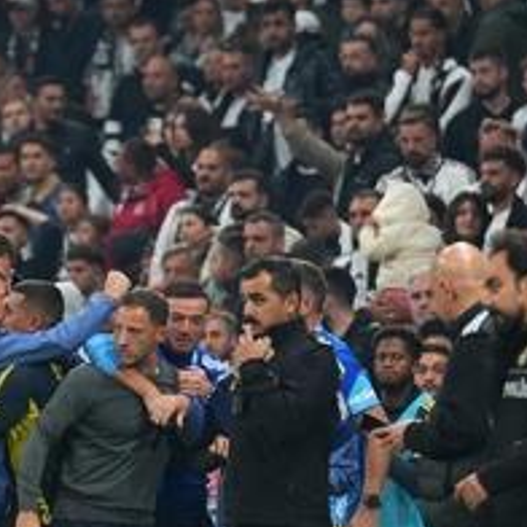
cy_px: 456
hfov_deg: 1.6
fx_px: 18602
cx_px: 27
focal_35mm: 1080
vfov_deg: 1.6
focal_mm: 200
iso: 1600
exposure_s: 1/1600
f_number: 2.8
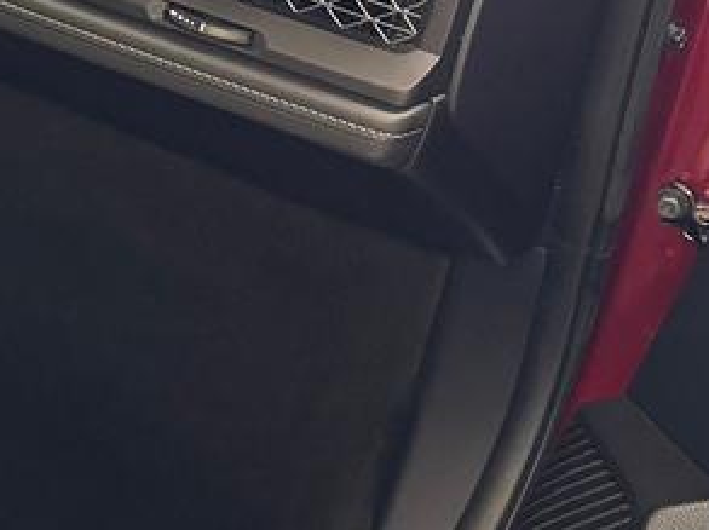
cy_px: 227
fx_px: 2148
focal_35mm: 105
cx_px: -348
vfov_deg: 14.1
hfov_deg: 17.0
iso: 800
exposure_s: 1/40
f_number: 1.78
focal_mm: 6.76
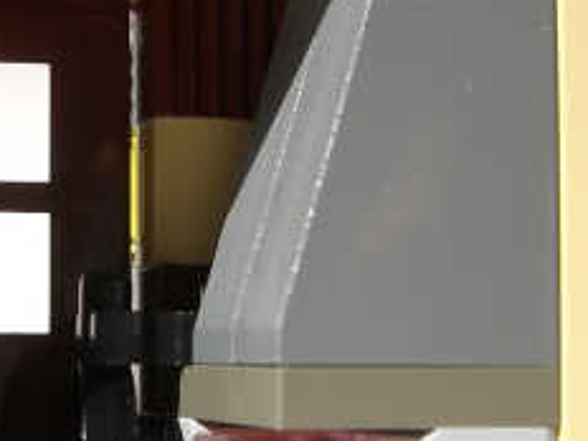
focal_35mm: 105
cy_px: 335
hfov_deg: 18.5
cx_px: 86
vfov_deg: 14.0
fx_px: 1784
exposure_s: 1/400
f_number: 4.3
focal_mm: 6.2
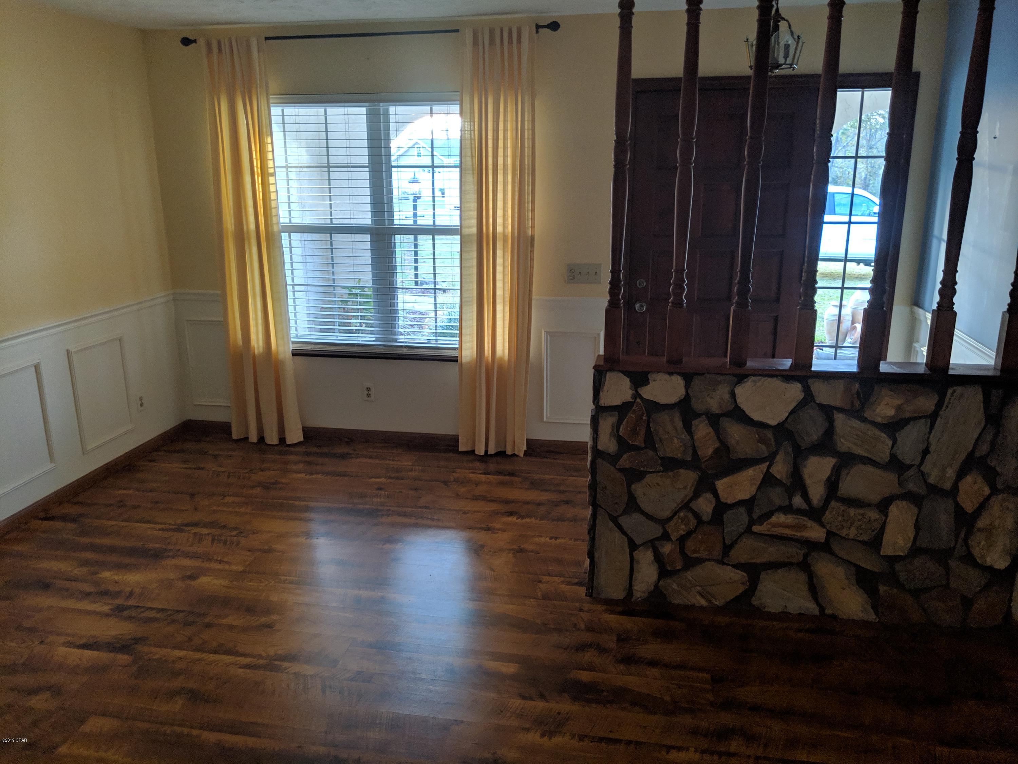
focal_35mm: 27
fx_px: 794
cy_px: 382
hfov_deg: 65.3
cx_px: 509
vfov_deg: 51.4
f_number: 1.8
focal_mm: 4.44
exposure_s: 1/30
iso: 65
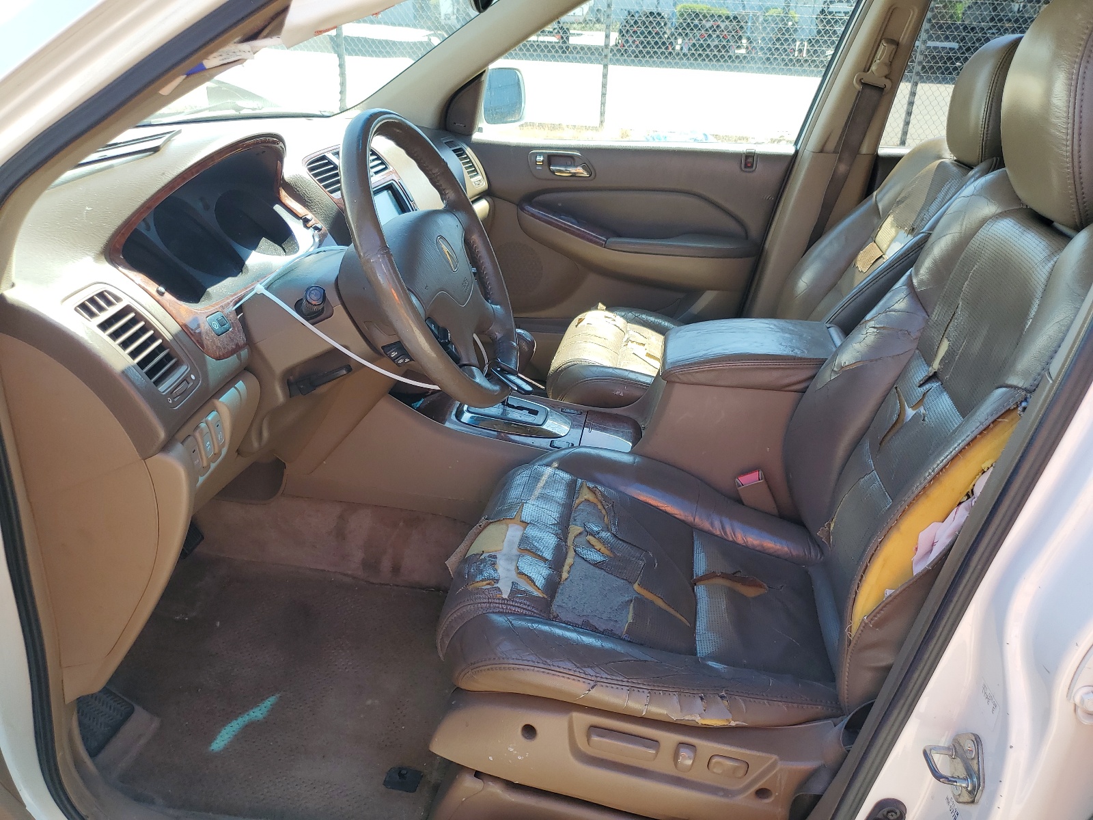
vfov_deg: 53.1
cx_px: 546
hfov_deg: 67.3
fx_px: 821
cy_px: 410
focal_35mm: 26
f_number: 1.5
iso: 50
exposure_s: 1/417
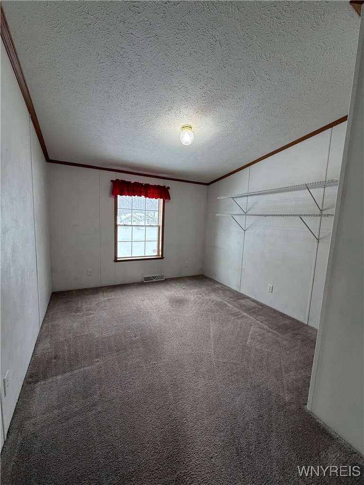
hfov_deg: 85.7
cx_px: 182
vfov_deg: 102.1
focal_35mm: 14
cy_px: 242
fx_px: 196
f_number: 2.2
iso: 125
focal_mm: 2.22
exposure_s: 1/120
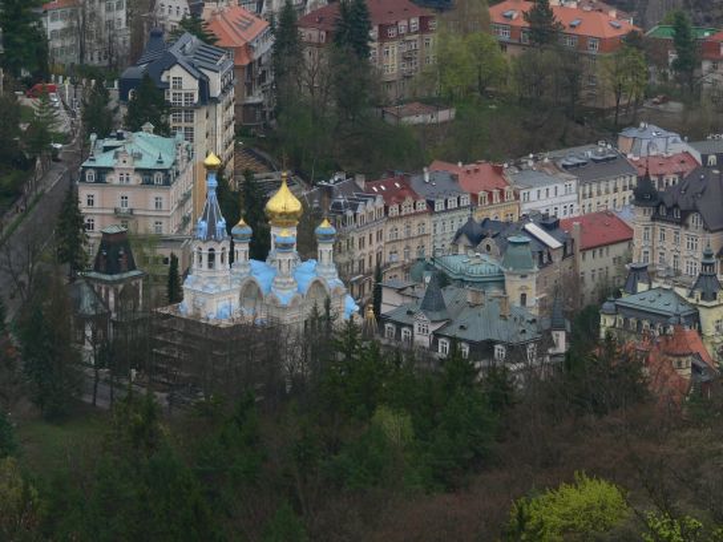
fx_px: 4470
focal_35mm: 214
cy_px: 271
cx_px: 362
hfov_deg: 9.2
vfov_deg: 6.9
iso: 100
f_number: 5.6
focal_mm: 45.2
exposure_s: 1/160
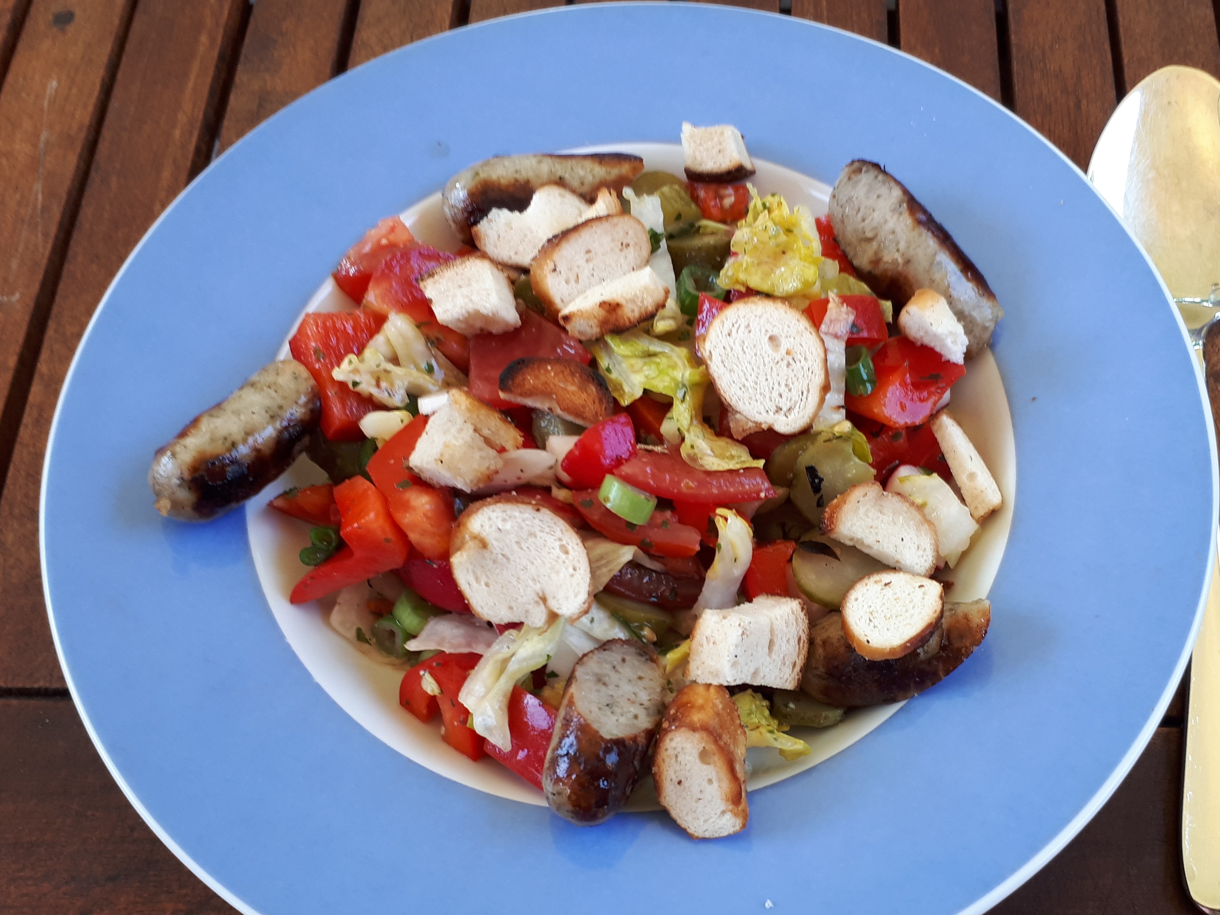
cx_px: 610
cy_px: 458
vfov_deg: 51.4
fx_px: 952
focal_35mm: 27
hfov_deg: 65.3
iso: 40
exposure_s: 1/30
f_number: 1.9
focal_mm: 3.6
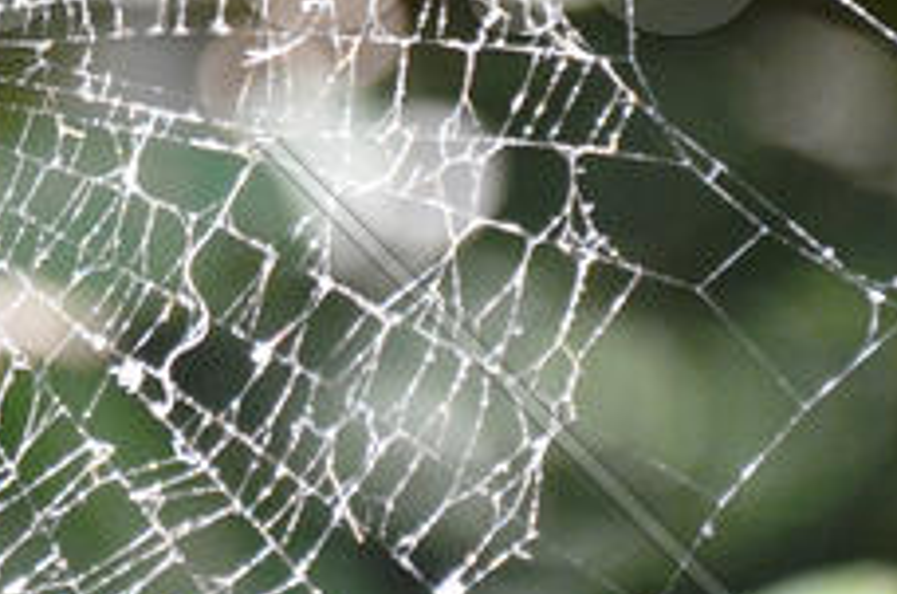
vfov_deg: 2.3
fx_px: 15041
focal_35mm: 605
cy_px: -63
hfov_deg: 3.4
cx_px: 59
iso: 1250
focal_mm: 105
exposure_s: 1/125
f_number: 5.6
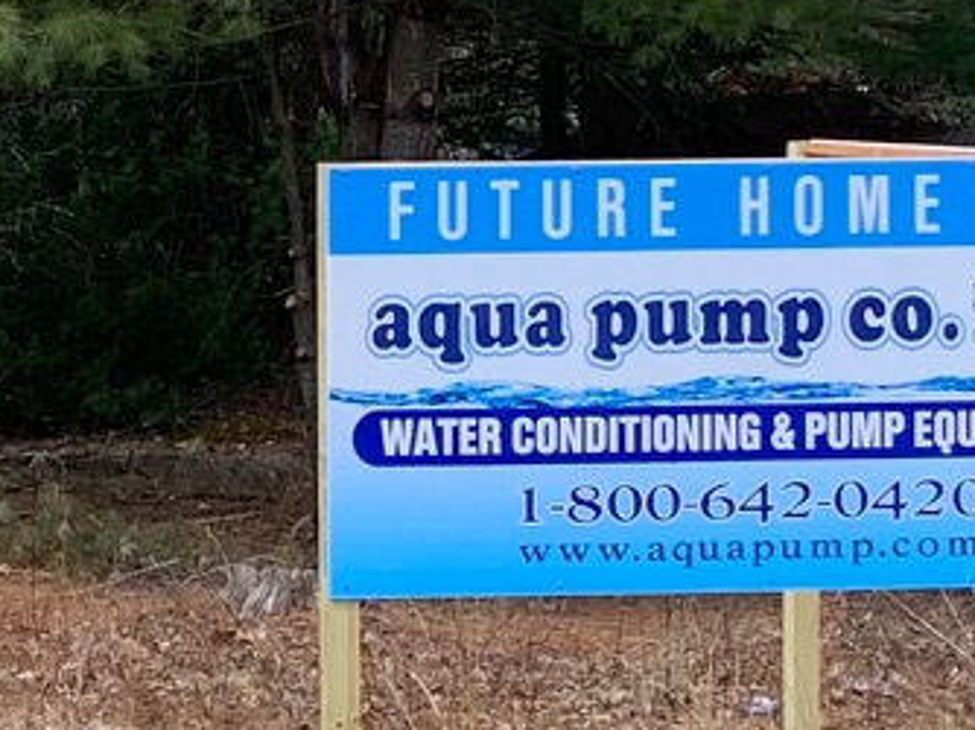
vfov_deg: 9.4
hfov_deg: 12.2
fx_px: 4419
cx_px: -298
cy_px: 251
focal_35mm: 157
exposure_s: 1/518
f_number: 1.8
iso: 25
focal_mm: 4.25
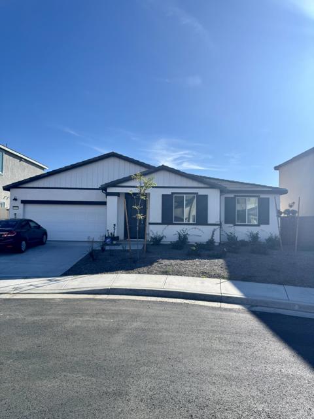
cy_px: 210
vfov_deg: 71.6
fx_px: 290
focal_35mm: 24
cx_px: 157
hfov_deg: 56.8
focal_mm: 6.76
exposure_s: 1/2331
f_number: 1.78
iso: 80
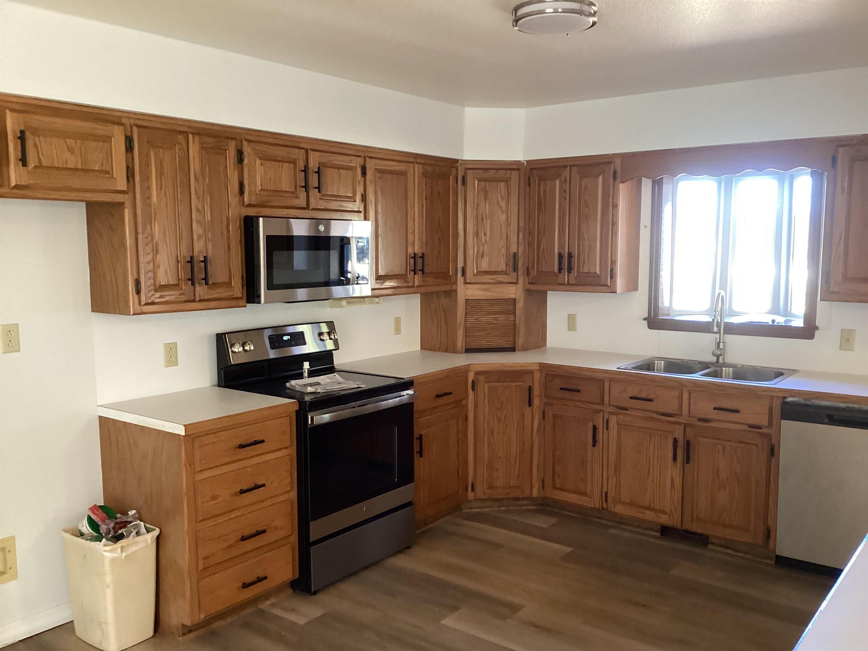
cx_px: 434
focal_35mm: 31
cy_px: 326
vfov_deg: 45.4
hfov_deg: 58.4
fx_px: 777
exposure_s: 1/40
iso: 320
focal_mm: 3.3
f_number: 2.4
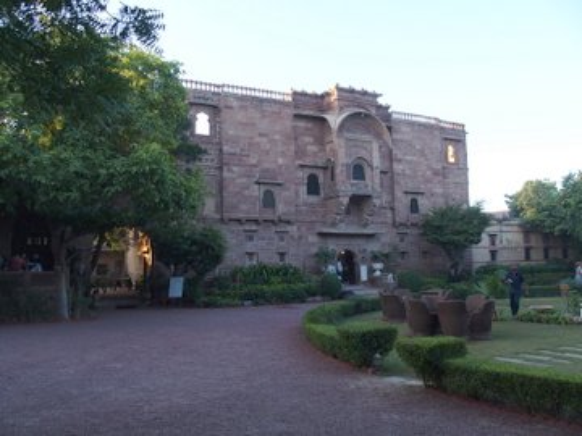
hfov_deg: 63.4
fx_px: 471
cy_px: 218
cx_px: 291
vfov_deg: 49.7
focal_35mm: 28
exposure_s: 1/125
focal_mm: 6
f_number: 3.2
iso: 100
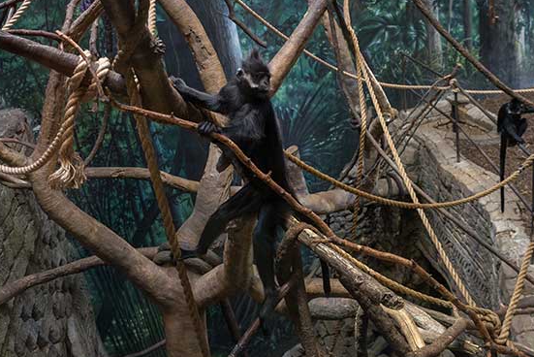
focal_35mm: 27
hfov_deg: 67.3
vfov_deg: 47.9
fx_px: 401
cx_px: 288
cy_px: 164
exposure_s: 1/180
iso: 1250
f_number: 5.6
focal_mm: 24
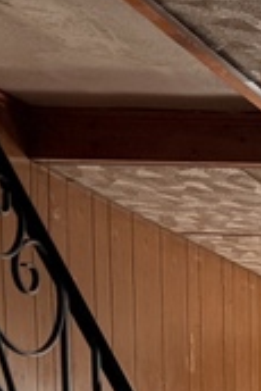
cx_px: 822
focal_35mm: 116
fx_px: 1259
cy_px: 632
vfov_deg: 15.8
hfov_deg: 9.1
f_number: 1.78
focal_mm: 6.76
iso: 80
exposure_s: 1/121
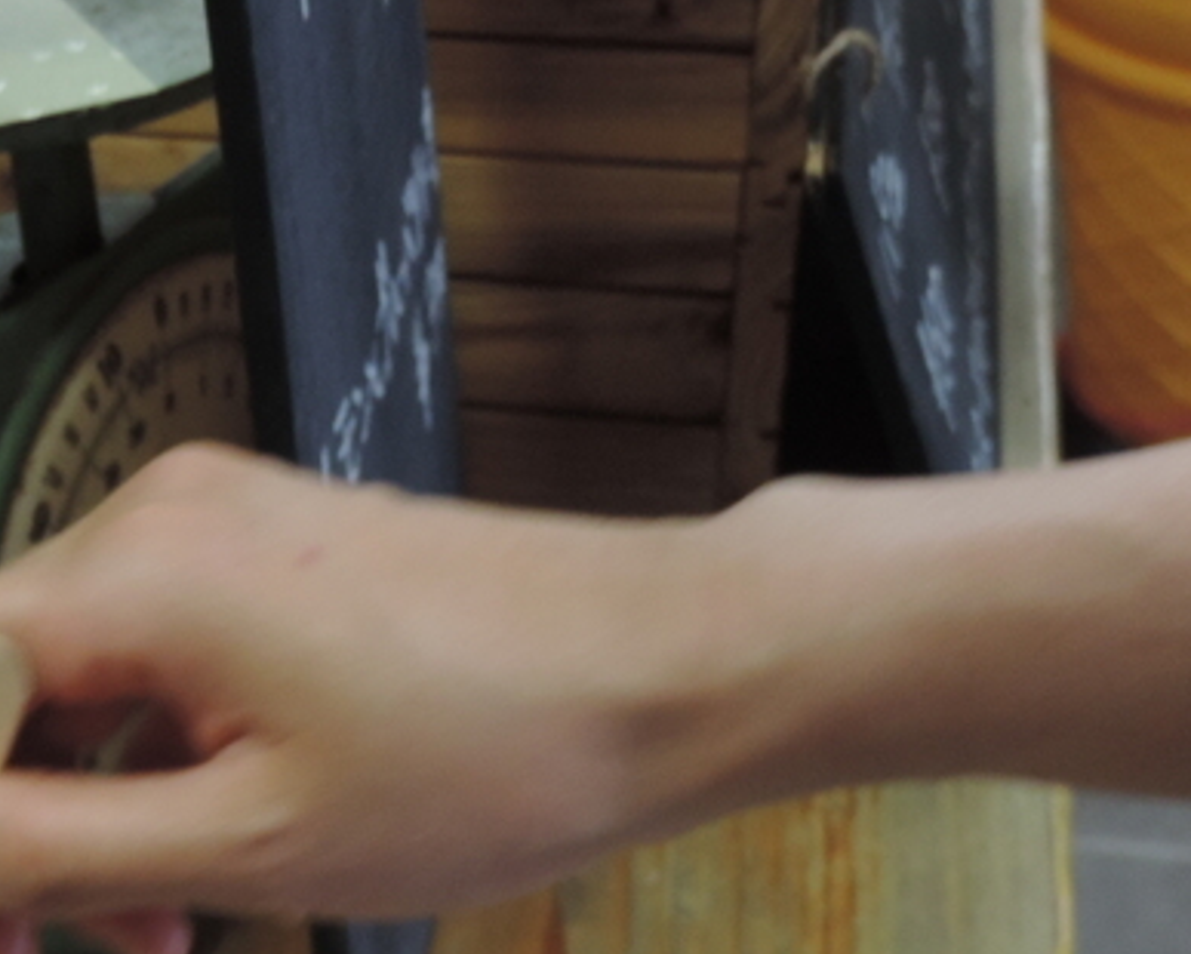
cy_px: 834
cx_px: 95
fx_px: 3915
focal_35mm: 111
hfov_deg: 17.0
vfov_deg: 13.8
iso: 400
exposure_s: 1/30
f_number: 3.7
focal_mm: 9.8
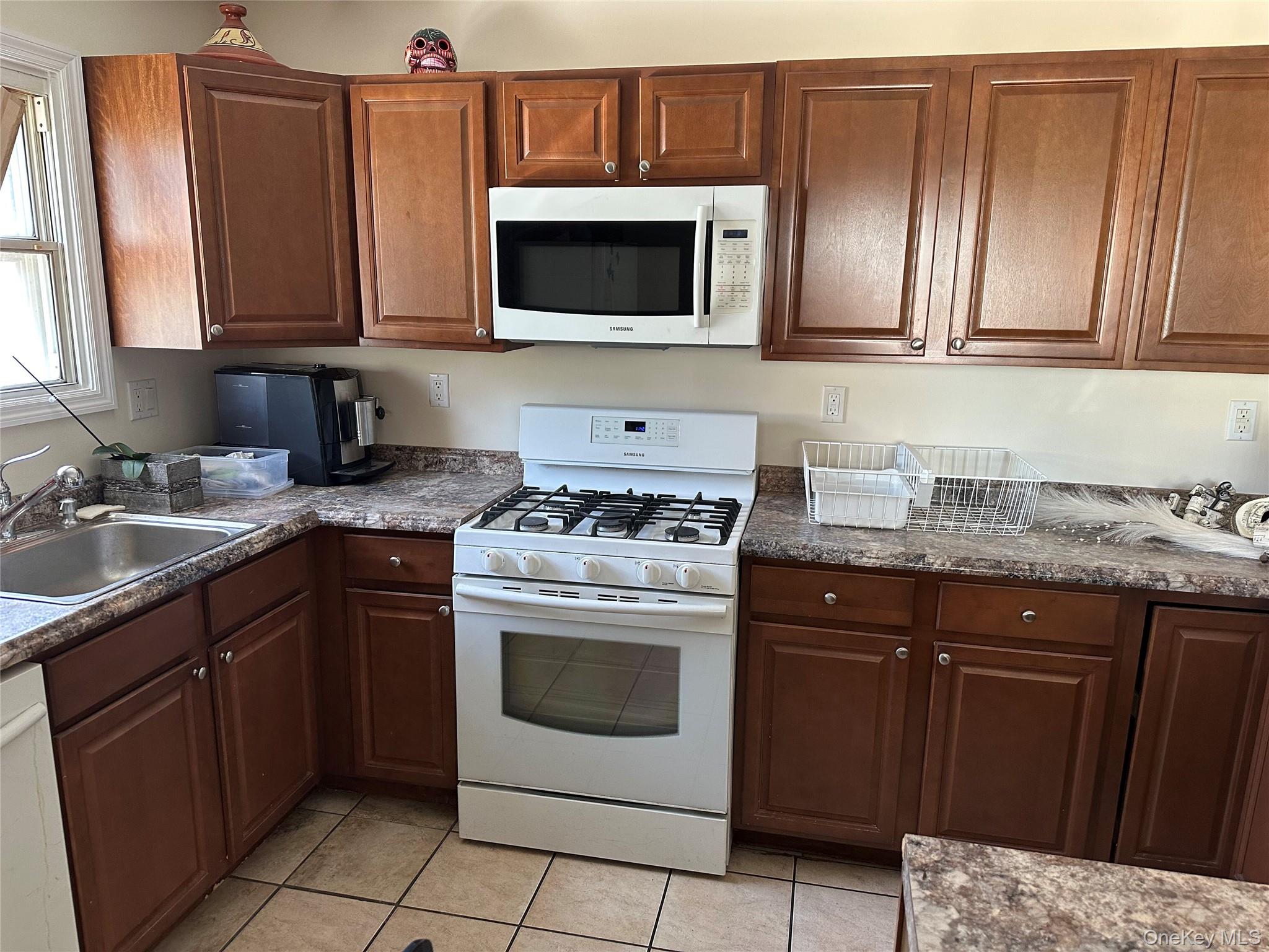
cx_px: 634
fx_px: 880
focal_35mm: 24
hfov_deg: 71.6
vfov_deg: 56.8
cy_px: 476
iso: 250
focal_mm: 6.86
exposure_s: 1/83
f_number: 1.78
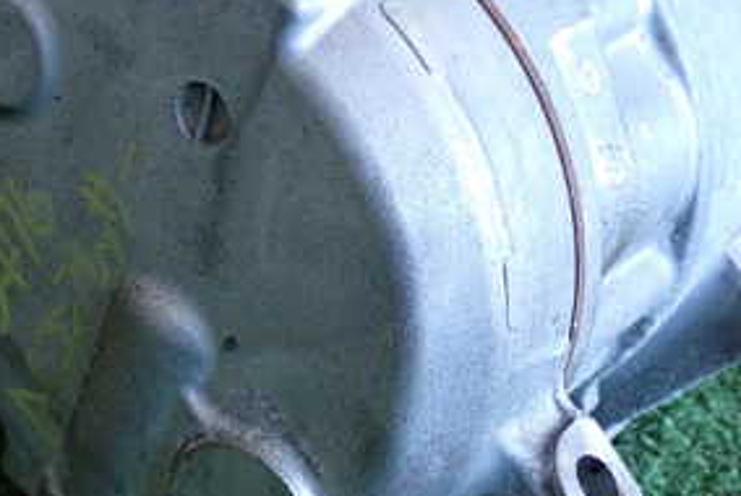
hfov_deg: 22.5
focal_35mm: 90
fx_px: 1854
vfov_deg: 15.2
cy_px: 141
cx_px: 271
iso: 500
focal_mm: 7.31
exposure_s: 1/125
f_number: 2.8
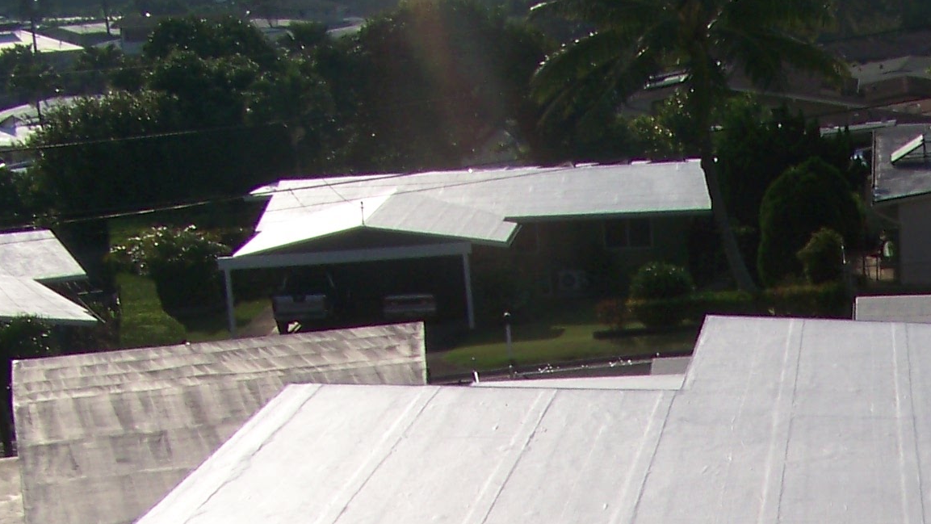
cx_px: 1051
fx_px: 2741
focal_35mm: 111
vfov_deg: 10.3
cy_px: 922
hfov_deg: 18.5
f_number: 5.6
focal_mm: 5.85
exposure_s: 1/800
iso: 64
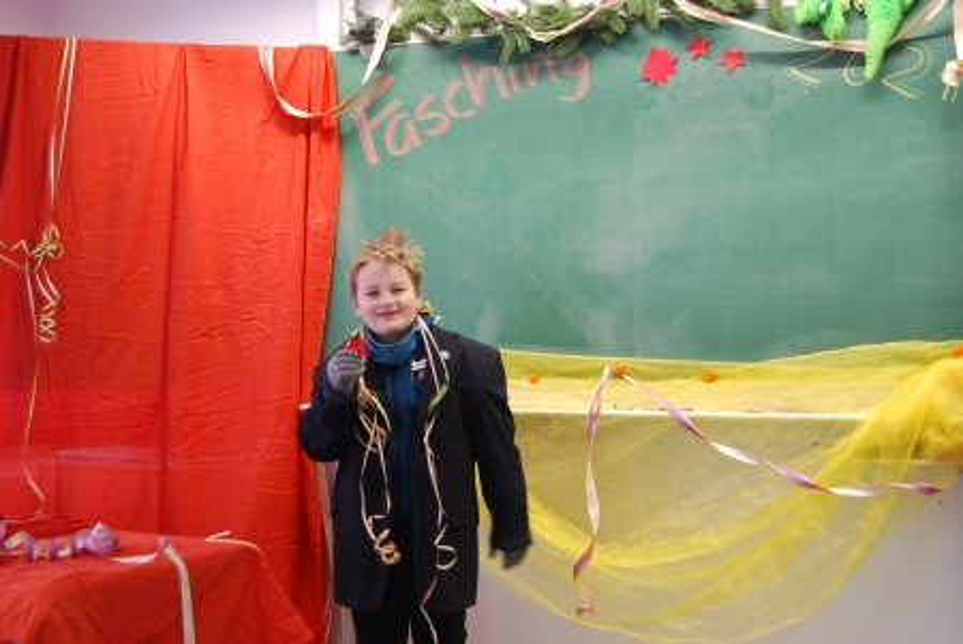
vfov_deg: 28.1
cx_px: 482
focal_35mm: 48
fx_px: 1285
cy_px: 322
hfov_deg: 41.1
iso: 280
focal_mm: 32
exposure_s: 1/30
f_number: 4.5
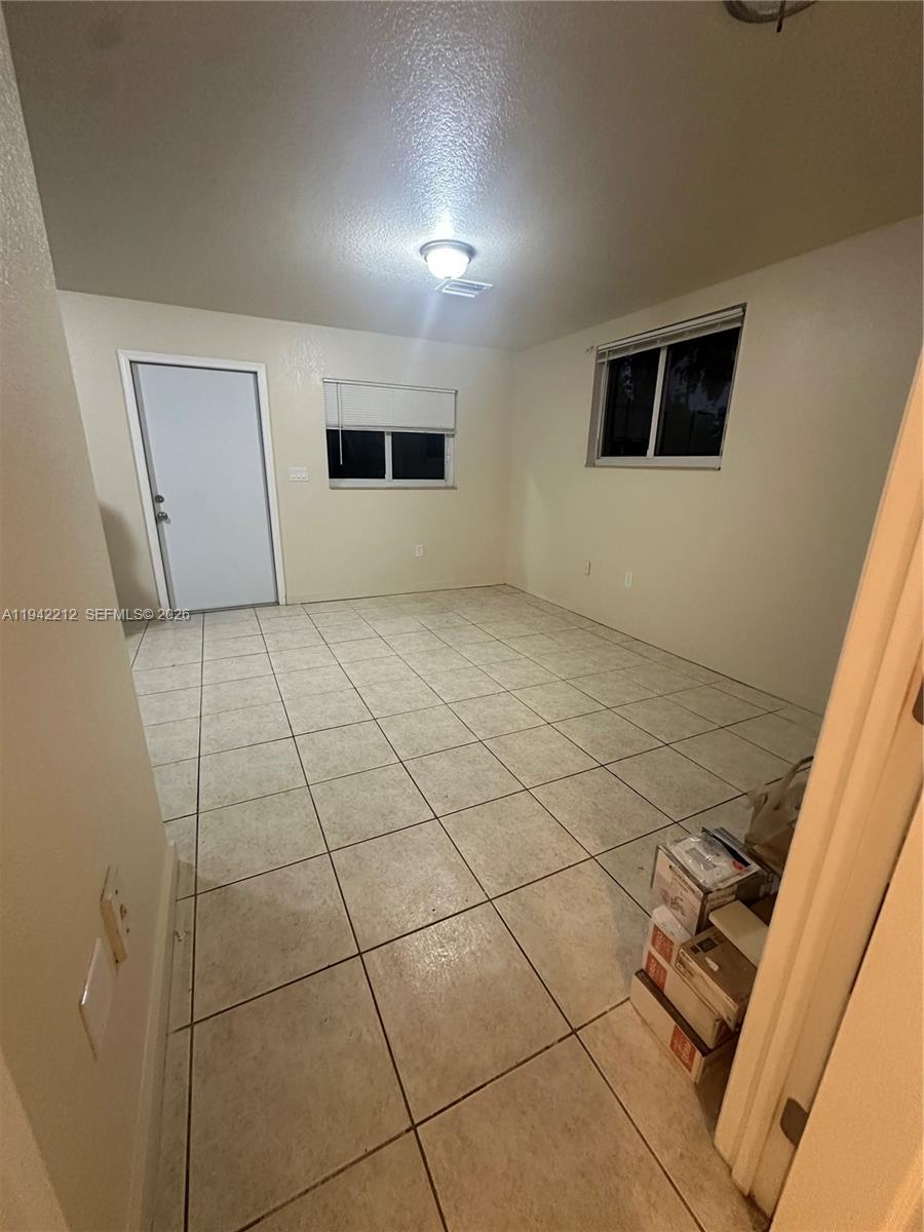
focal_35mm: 14
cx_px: 462
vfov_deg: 102.1
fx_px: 498
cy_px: 616
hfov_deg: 85.7
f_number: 2.2
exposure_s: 1/60
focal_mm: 2.22
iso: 640
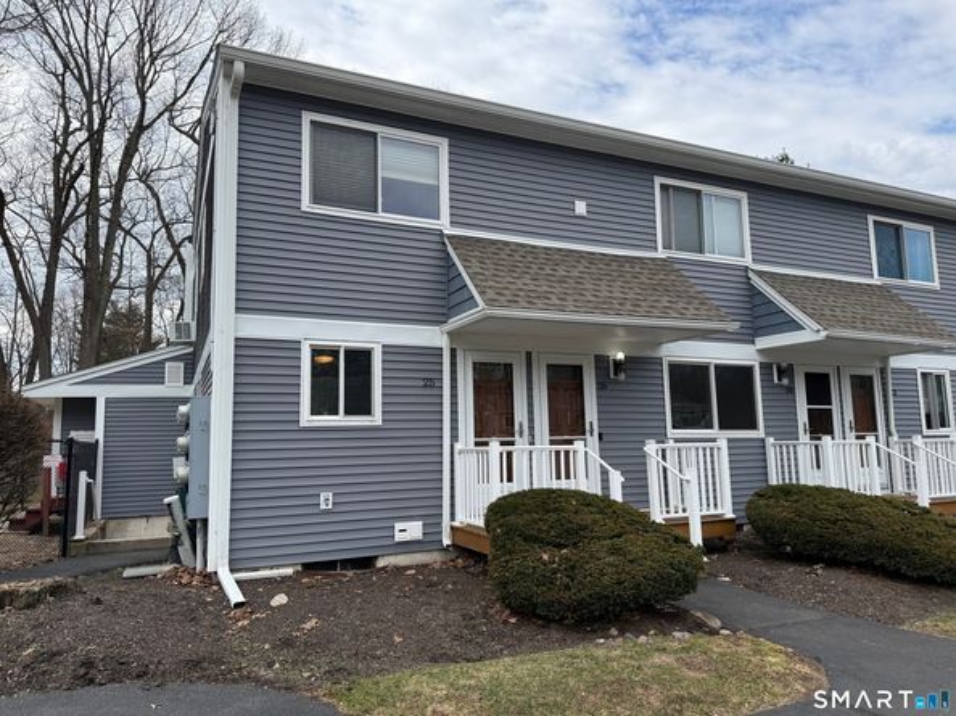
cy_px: 358
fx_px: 663
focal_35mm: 24
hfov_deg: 71.6
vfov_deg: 56.8
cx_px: 478
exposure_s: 1/3425
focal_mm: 6.76
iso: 100
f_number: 1.78
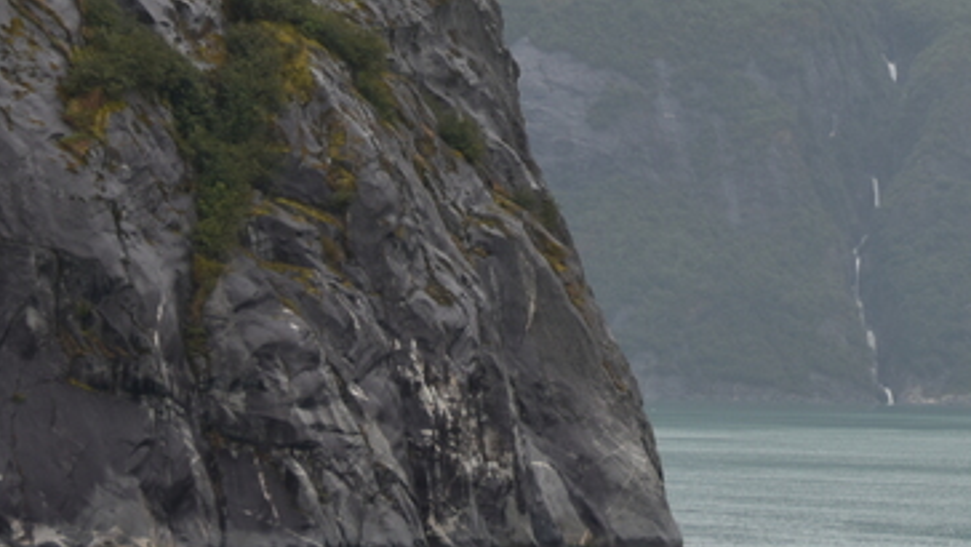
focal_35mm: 265
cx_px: 1320
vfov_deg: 4.5
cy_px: -539
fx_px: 6825
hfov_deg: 8.0
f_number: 5
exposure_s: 1/160
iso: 160
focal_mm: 72
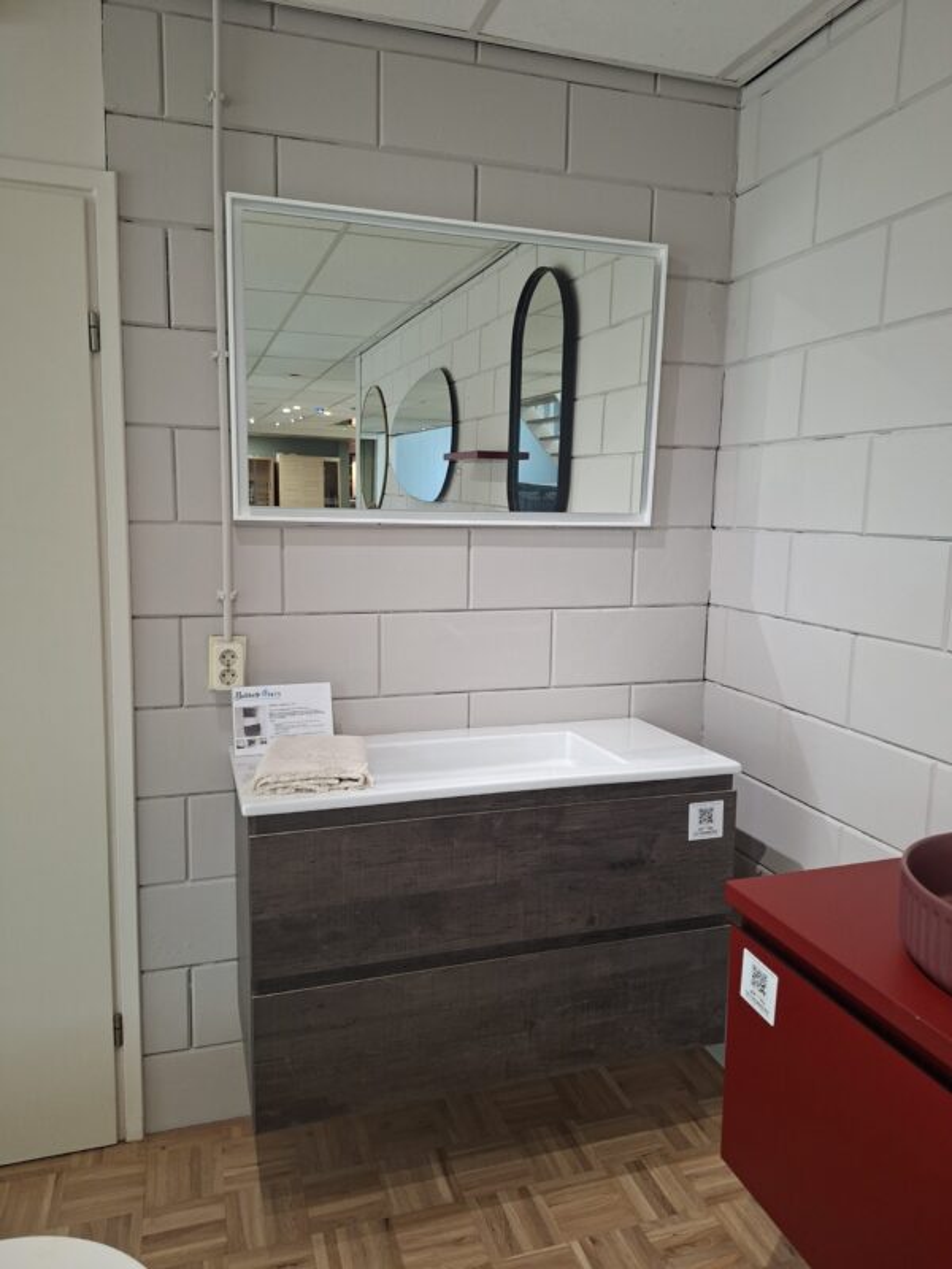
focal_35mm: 23
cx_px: 476
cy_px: 634
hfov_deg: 58.9
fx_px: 843
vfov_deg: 73.9
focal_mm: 5.54
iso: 200
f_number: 1.8
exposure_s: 1/50
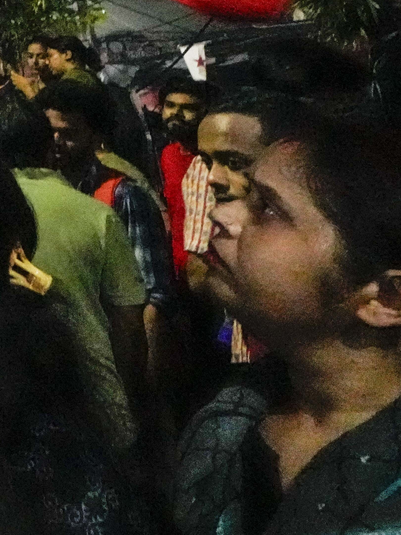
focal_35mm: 61
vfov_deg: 26.7
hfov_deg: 14.8
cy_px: -162
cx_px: -562
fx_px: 942
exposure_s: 1/80
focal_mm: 16
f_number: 10
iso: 20000
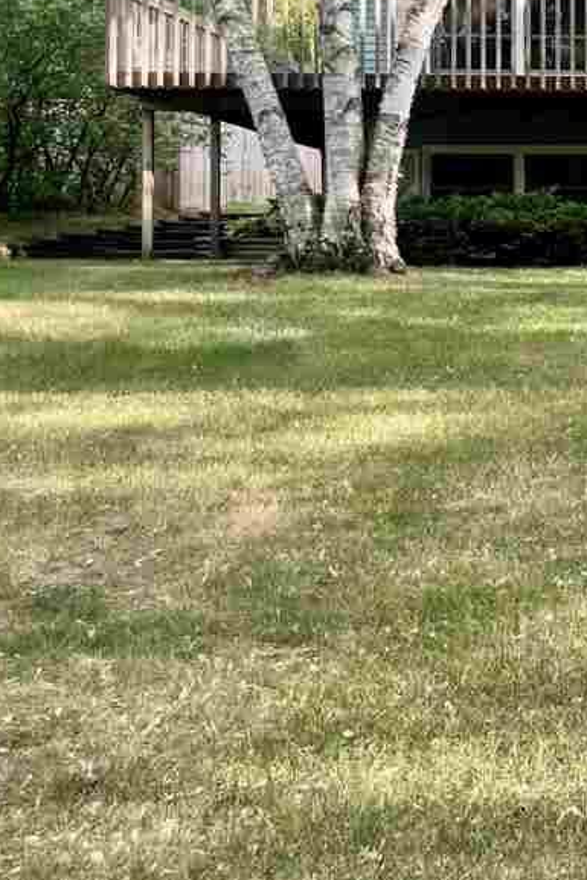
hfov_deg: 19.2
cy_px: 268
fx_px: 1467
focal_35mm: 60
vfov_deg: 33.0
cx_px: 935
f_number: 1.6
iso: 32
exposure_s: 1/278
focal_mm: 4.2
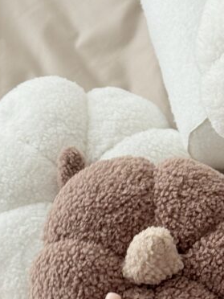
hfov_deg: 11.1
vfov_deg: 14.9
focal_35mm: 132
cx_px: 224
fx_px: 1139
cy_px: 236
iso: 100
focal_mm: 6.76
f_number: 1.78
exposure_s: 1/67
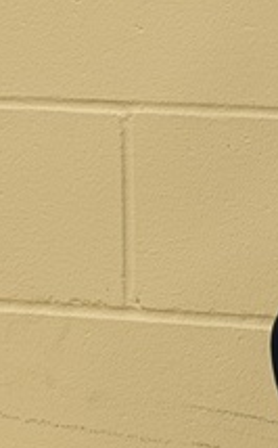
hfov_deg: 5.4
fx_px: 2970
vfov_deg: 8.6
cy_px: 251
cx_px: 251
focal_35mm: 244
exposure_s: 1/41
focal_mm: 6.76
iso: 64
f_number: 1.78
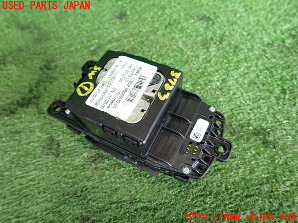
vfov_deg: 54.9
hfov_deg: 69.4
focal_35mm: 25
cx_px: 149
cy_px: 112
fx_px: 215
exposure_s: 1/30
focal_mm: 4.5
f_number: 2
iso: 320
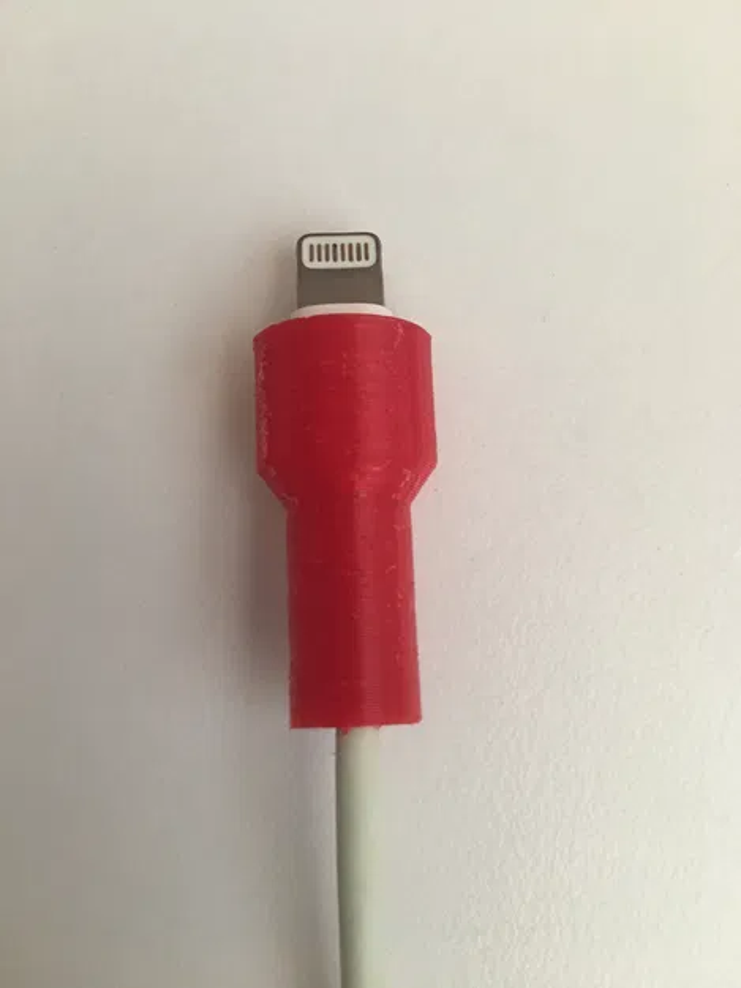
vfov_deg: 61.7
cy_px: 494
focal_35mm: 29
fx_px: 827
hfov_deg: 48.2
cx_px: 370
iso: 80
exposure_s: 1/17
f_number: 2.2
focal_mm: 4.15
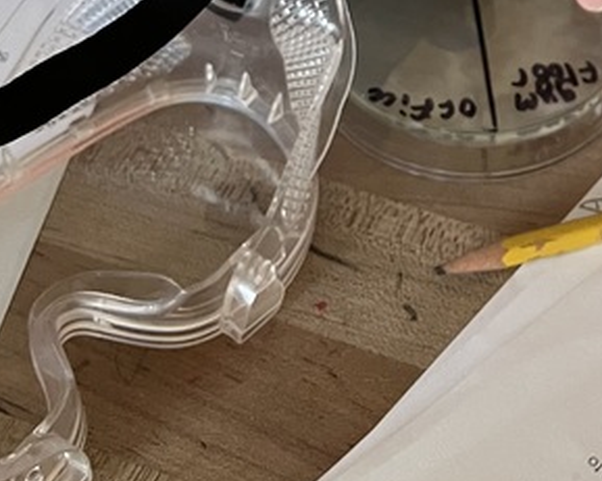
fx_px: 1603
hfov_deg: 20.5
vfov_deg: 14.9
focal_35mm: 90
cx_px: 617
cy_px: -375
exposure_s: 1/60
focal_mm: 5.1
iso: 160
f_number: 1.6
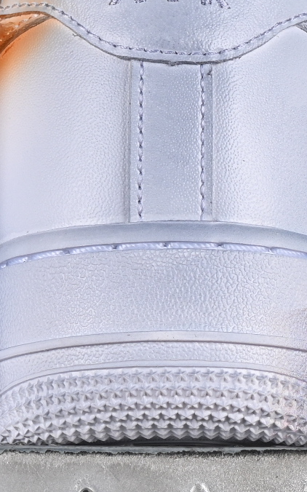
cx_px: -29
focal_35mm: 315
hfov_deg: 4.2
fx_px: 4220
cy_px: 20
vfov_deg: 6.6
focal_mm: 50
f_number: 8
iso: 160
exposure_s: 1/80
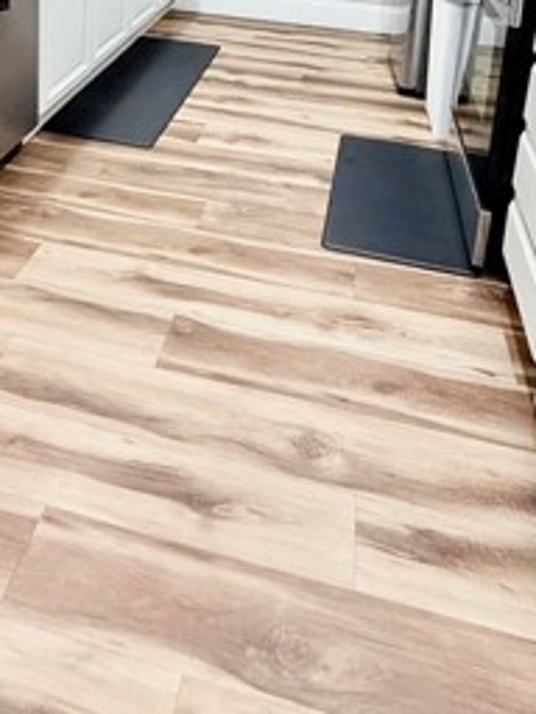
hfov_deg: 40.4
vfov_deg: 43.3
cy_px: -33
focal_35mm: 35
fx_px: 723
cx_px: 201
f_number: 2.2
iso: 320
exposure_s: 1/120
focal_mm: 2.22
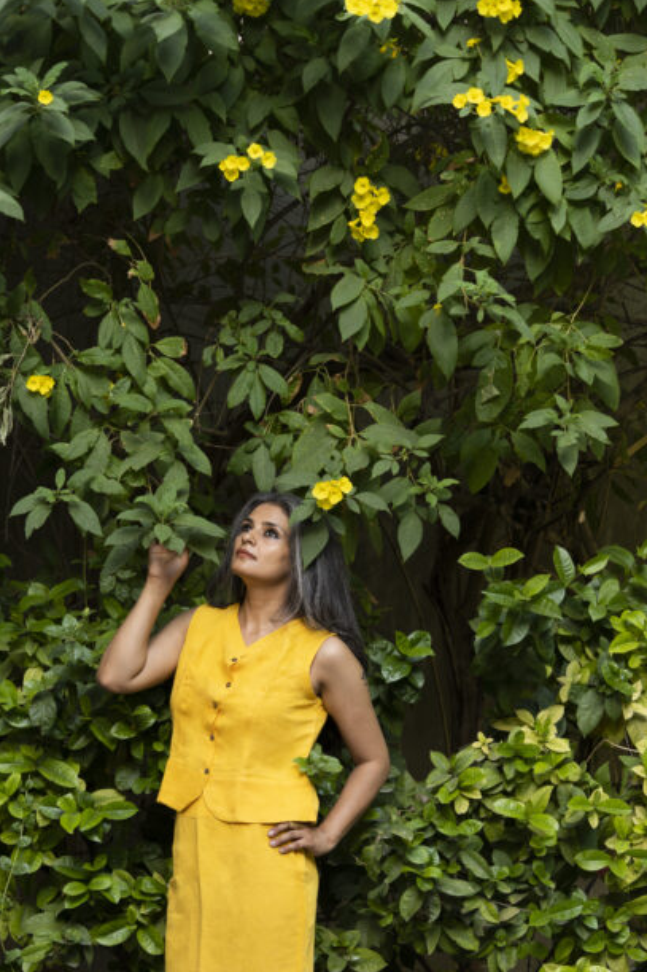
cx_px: 208
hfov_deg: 12.5
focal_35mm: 109
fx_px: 2940
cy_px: 619
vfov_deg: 18.7
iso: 160
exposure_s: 1/80
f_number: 4.5
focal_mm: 74
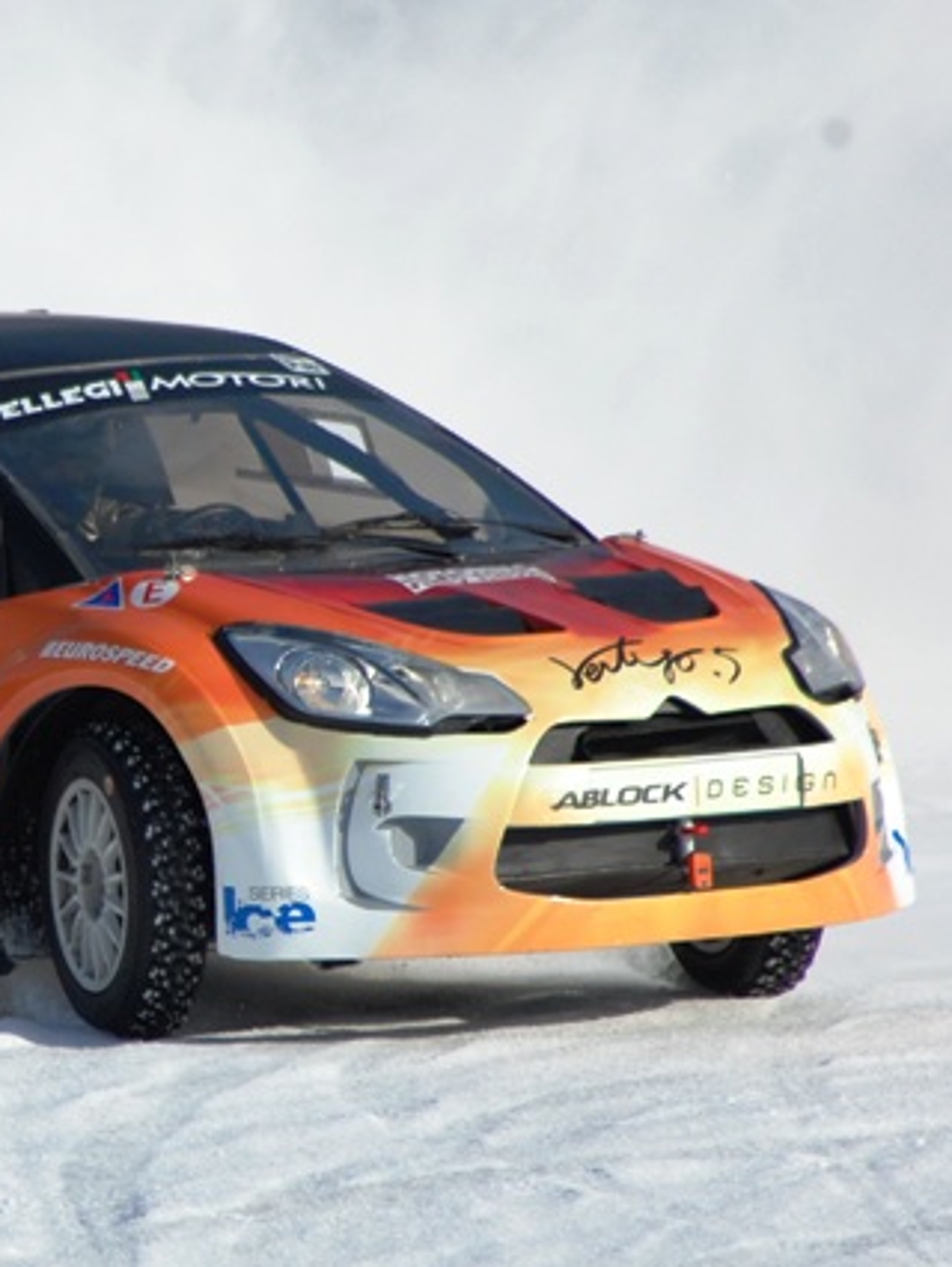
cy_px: 648
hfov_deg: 1.8
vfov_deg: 2.4
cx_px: -178
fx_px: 29709
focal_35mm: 811
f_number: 8
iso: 400
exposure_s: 1/1250
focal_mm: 300
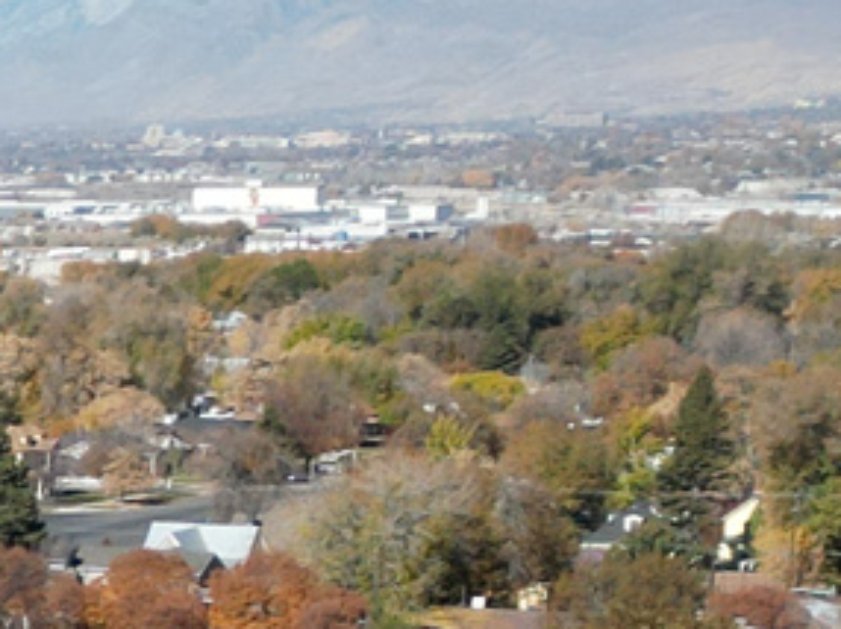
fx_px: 4175
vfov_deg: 8.5
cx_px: -1561
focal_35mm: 172
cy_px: 905
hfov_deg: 9.4
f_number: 1.7
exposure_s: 1/3200
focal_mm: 6.72
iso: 130
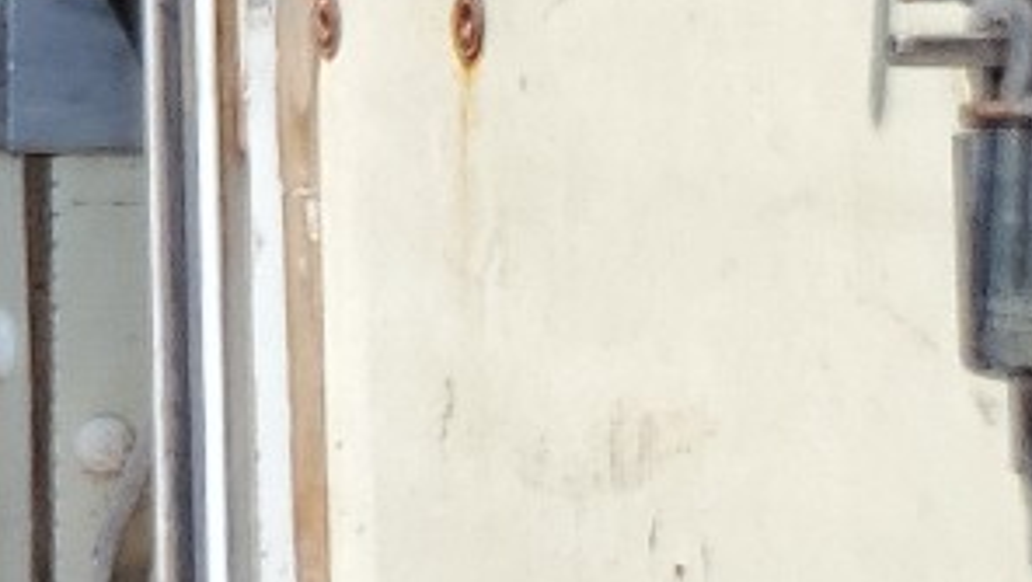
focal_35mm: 153
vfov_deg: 7.8
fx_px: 4190
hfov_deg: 11.4
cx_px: -1510
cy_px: -244
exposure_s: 1/1667
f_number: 1.5
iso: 50
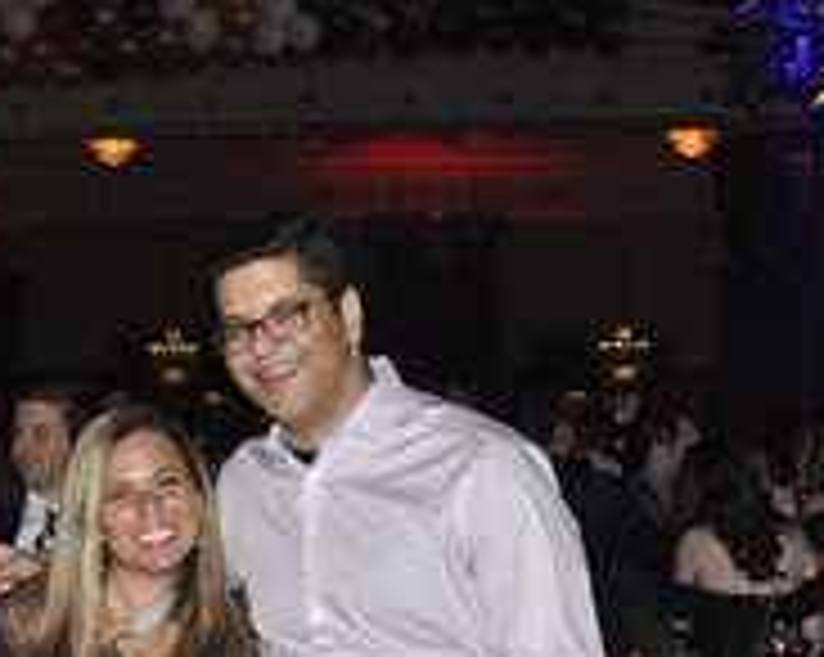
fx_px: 1851
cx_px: 167
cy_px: 565
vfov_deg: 19.8
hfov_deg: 24.7
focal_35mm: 76
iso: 400
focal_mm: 18
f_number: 5
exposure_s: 1/60
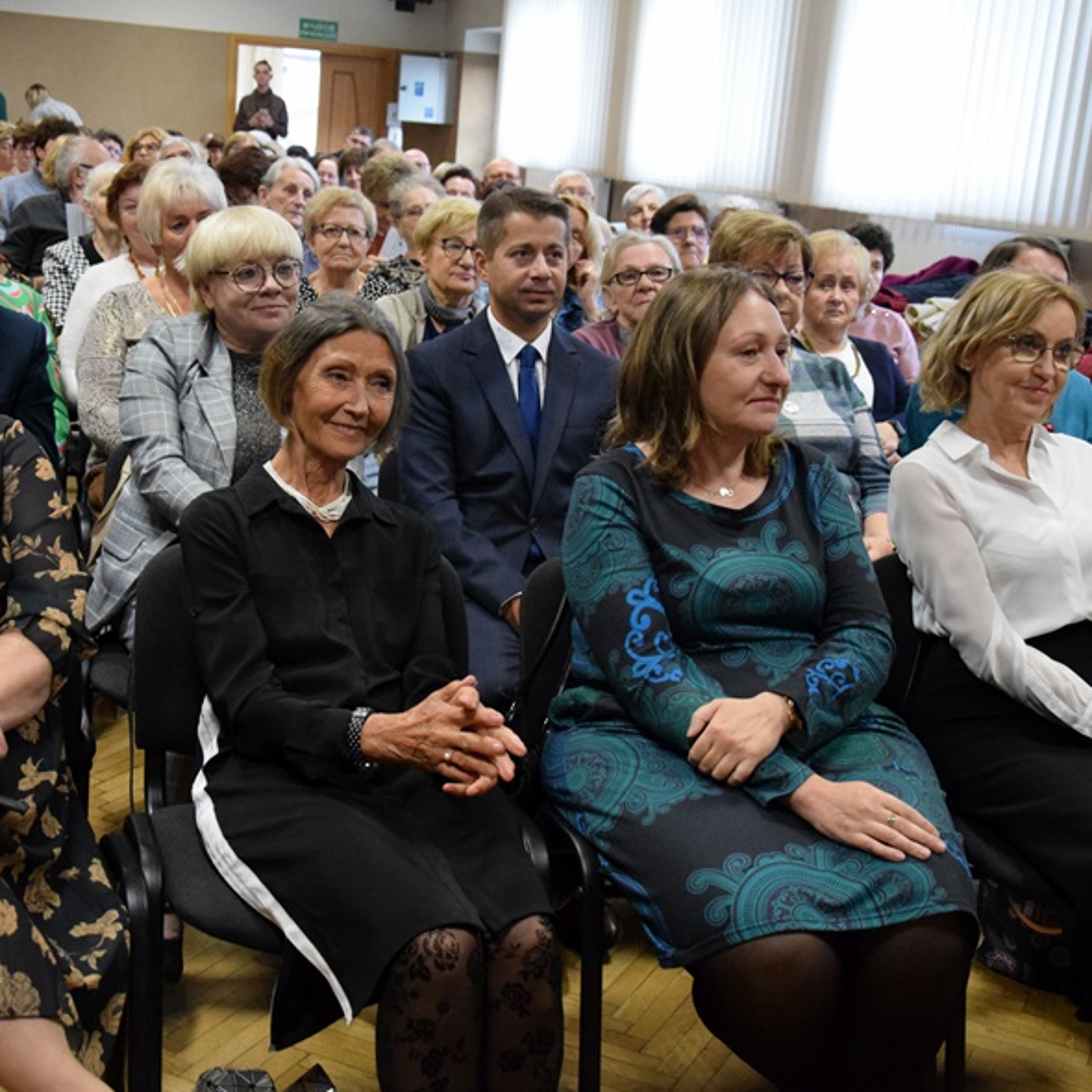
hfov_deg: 34.8
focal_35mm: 49
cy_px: 552
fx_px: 1736
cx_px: 463
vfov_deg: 34.9
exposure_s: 1/100
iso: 3600
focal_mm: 25
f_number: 4.5
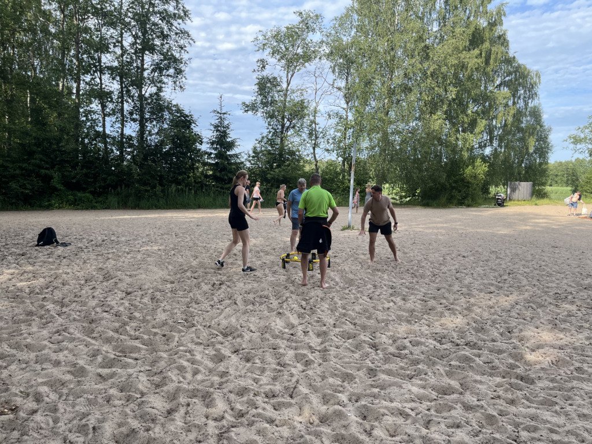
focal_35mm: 26
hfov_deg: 67.3
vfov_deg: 53.1
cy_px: 222
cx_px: 296
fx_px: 445
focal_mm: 5.1
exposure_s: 1/1018
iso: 50
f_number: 1.6
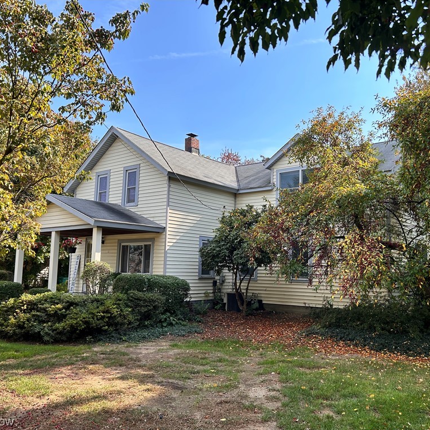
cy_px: 216
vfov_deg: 52.5
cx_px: 248
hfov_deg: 52.3
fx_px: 436
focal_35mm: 31
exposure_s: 1/1724
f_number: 1.5
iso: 50
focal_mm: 5.7
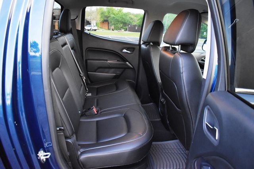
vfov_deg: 48.0
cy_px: 84
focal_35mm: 27
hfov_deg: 67.4
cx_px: 127
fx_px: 191
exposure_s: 1/125
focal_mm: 18
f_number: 3.5
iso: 2800
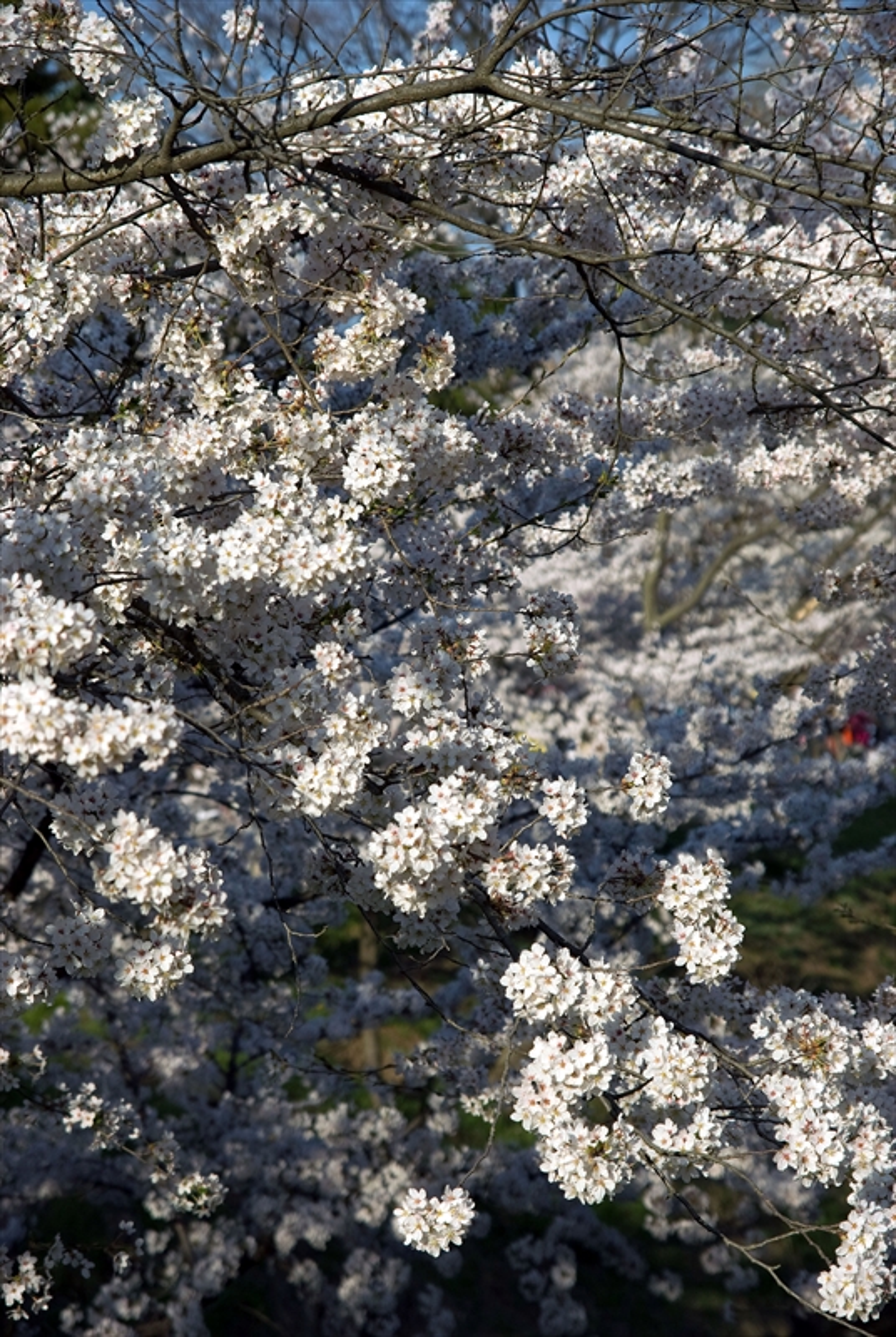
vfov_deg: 19.4
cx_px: 448
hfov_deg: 13.1
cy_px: 668
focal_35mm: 105
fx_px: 3906
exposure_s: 1/750
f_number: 5.6
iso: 100
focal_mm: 70
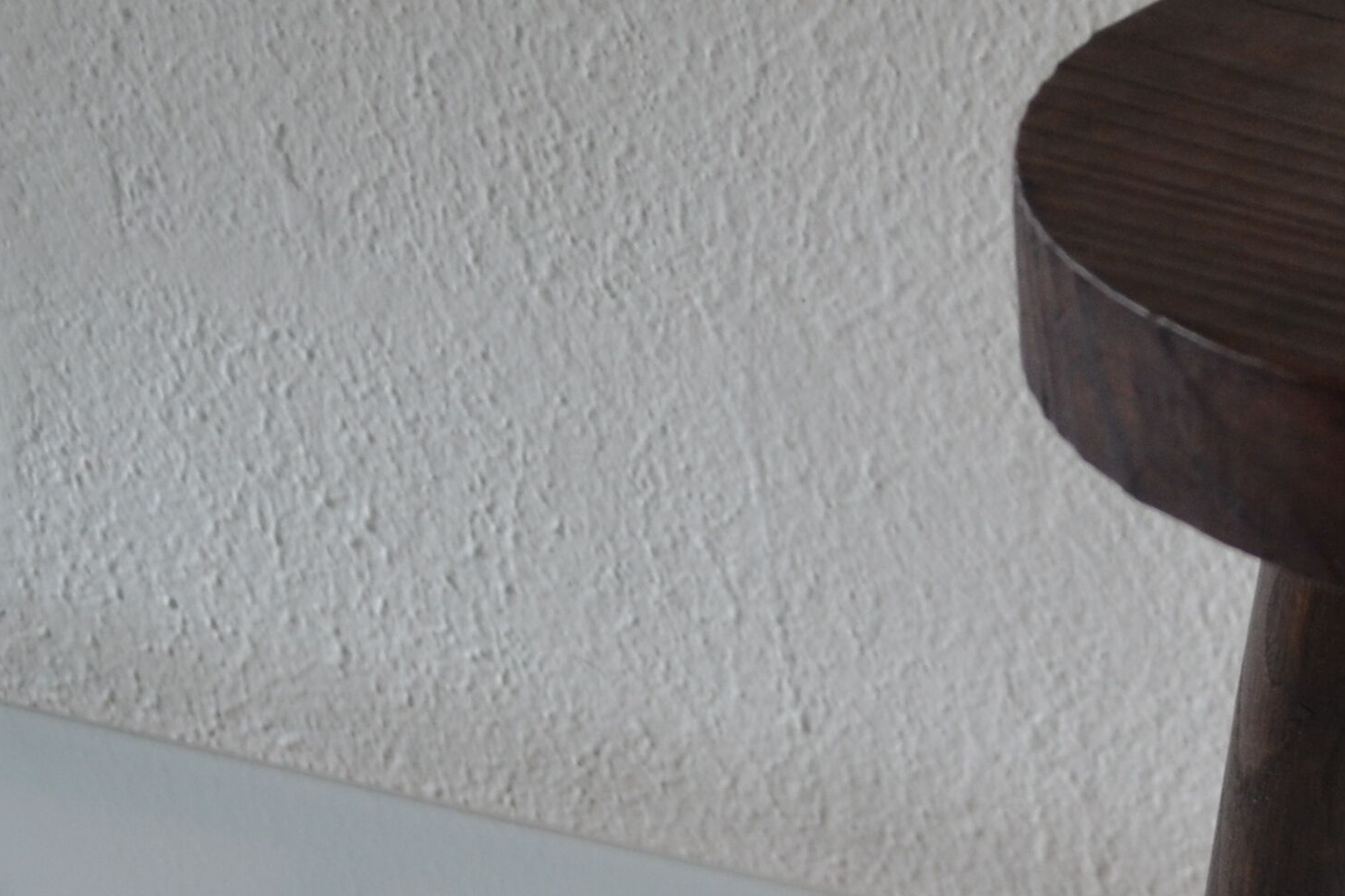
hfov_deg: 19.9
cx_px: 1759
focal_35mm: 94
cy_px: 952
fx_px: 3511
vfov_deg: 14.3
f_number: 3.8
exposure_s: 1/50
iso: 400
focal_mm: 20
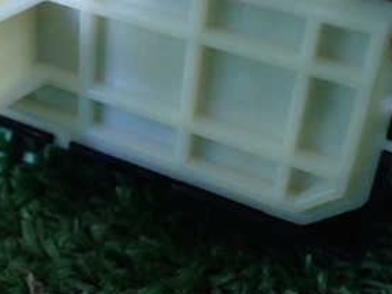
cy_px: 46
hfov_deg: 29.9
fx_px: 725
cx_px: 110
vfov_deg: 22.5
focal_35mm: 64
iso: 800
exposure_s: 1/40
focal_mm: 5.4
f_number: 2.3
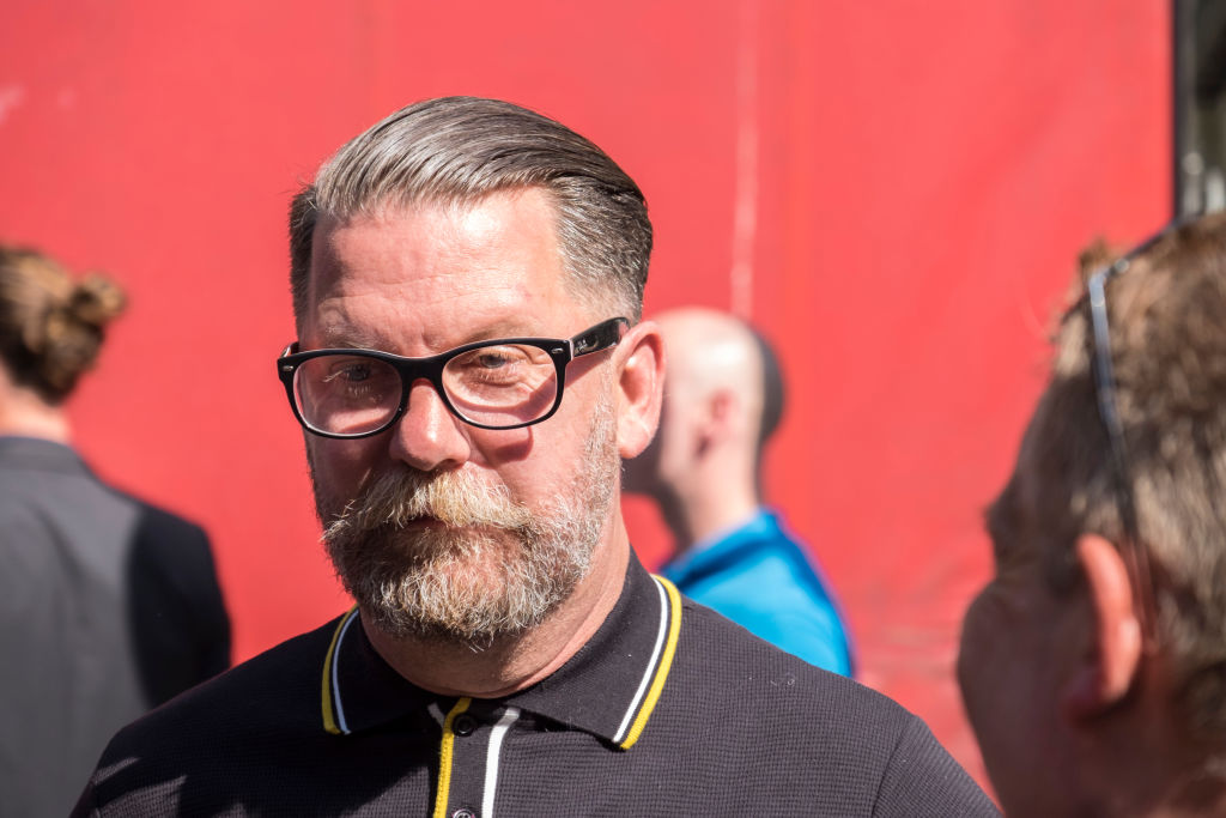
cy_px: 409
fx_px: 4257
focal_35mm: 125
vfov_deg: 11.0
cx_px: 613
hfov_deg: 16.4
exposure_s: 1/500
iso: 320
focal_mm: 83.3
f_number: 5.6
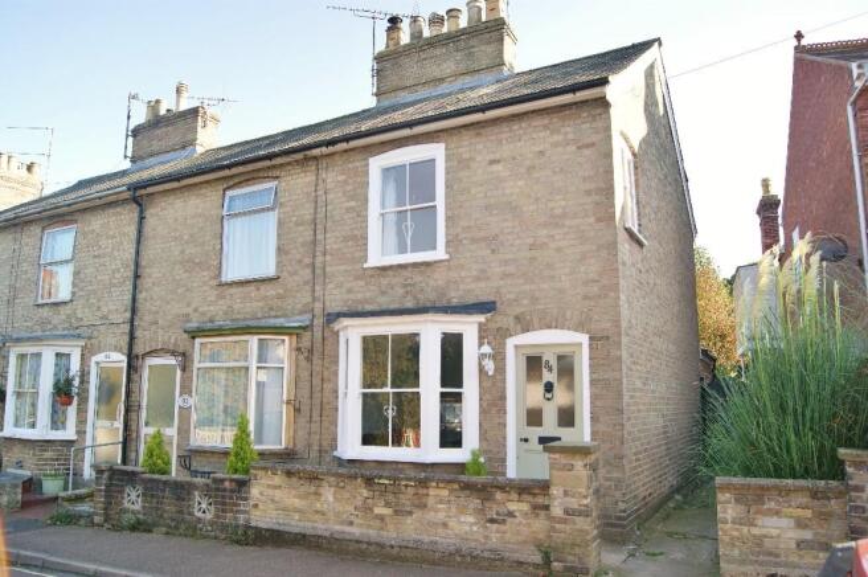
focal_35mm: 27
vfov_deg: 47.8
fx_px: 650
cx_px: 434
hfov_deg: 67.4
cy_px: 288
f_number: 5
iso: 100
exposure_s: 1/160
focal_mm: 18
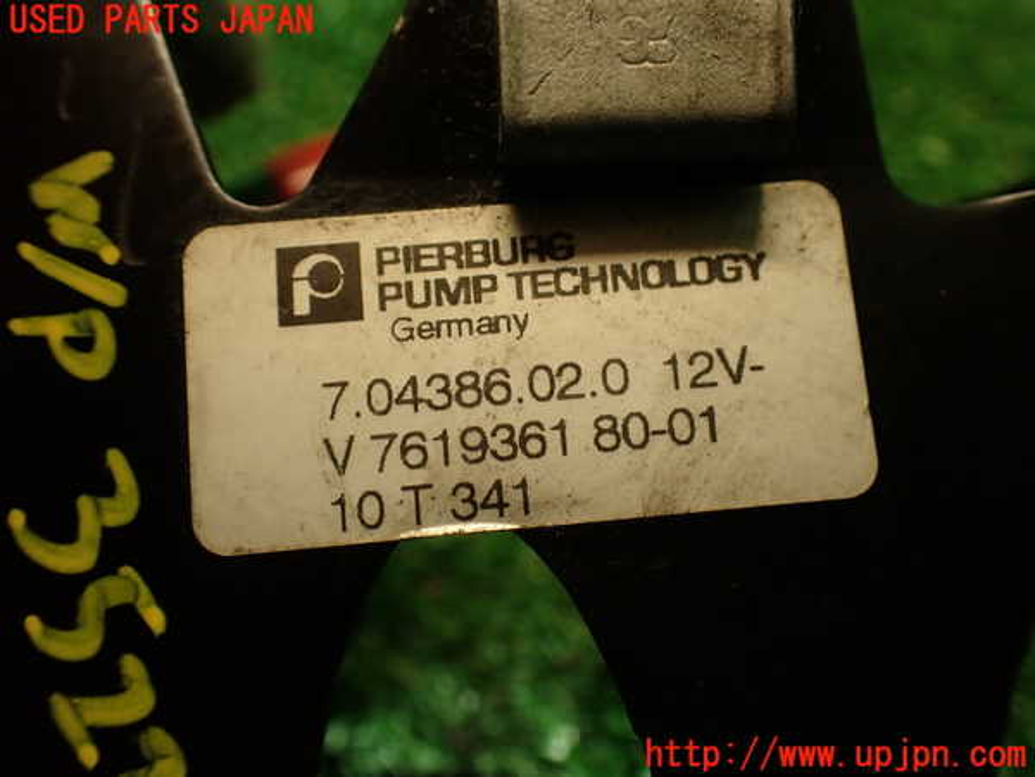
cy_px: 388
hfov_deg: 56.8
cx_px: 518
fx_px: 957
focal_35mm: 32
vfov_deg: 44.2
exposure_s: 1/40
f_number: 2.4
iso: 200
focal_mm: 5.79
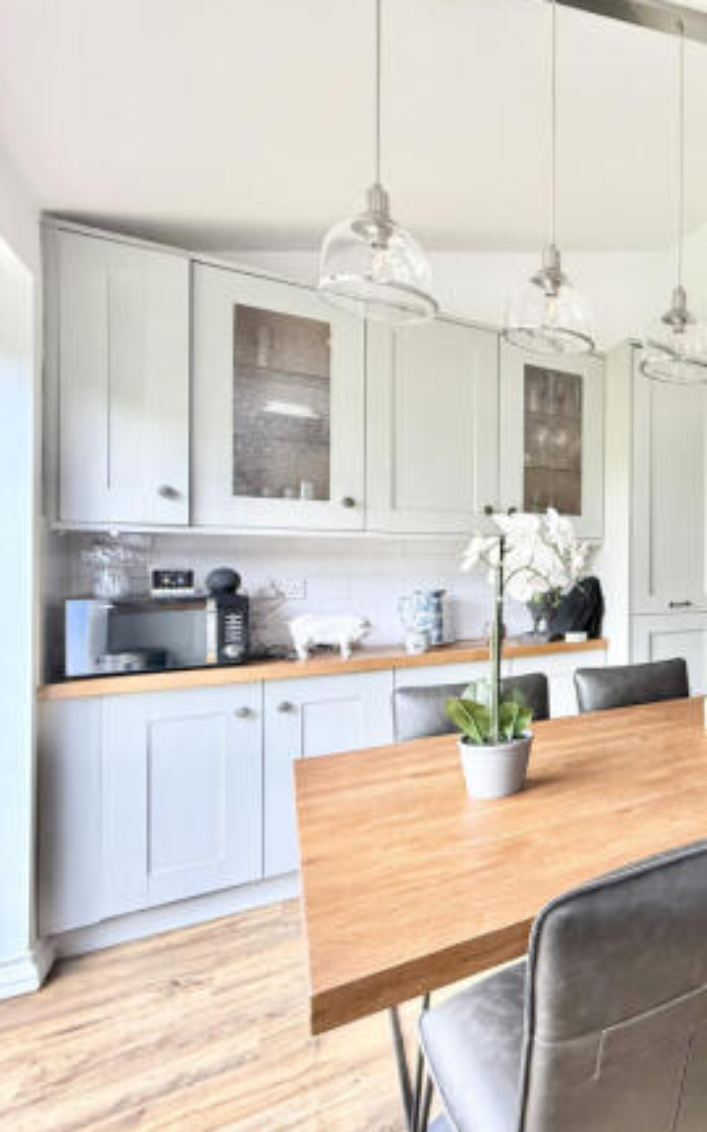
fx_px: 617
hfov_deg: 46.1
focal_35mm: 20
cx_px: 758
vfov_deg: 85.1
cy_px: 565
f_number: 2.2
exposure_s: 1/99
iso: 320
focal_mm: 2.22
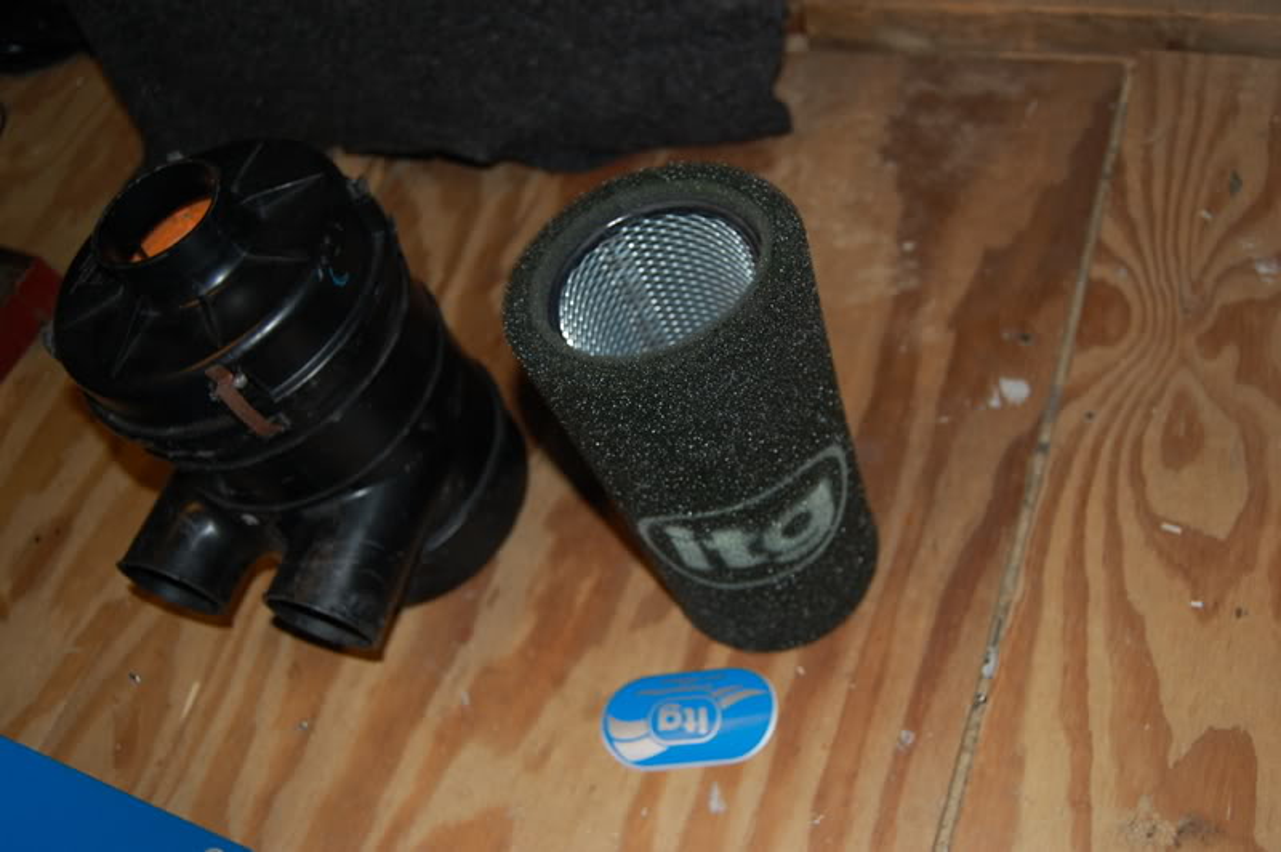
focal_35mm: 33
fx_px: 1173
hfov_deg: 57.3
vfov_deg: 39.9
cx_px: 640
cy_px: 426
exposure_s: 1/60
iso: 400
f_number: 3.8
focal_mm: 22
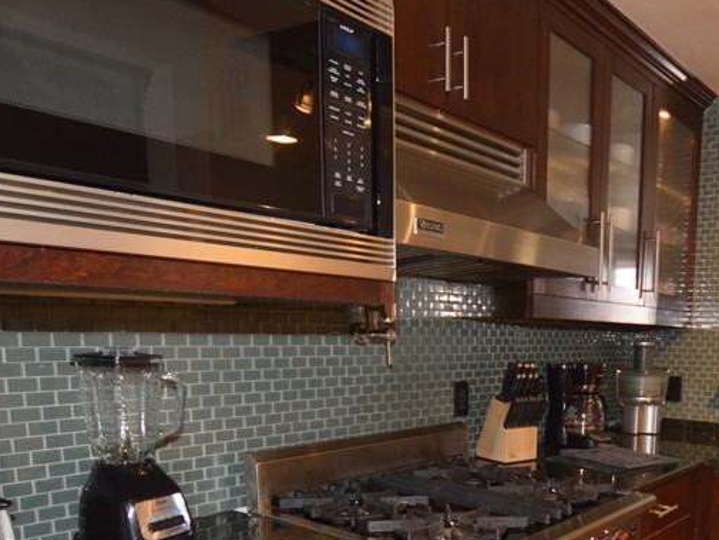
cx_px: 553
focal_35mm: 31
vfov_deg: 42.6
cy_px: 459
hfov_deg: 55.1
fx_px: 644
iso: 800
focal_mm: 10
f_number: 4
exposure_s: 1/60
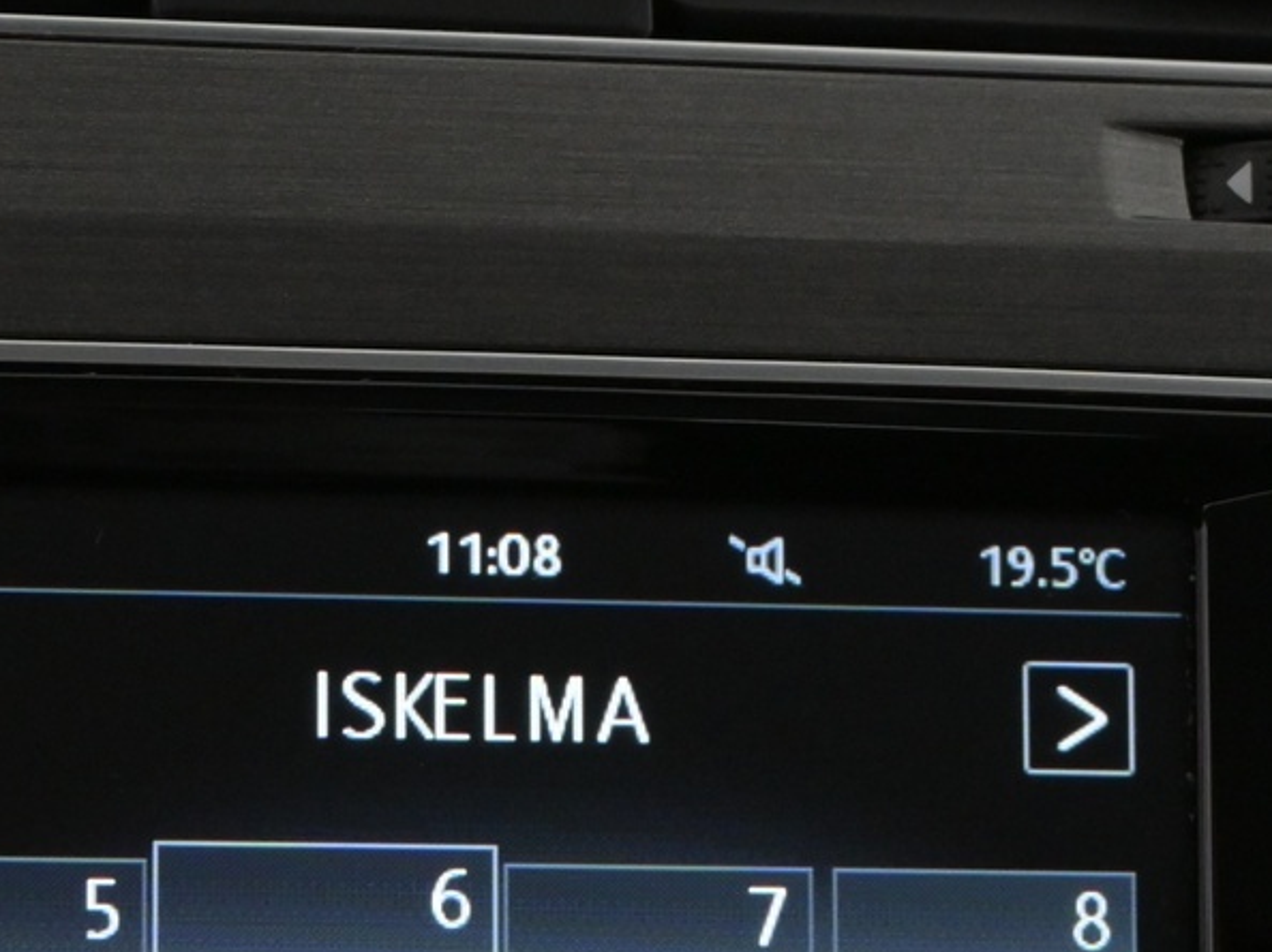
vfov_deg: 12.2
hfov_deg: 16.4
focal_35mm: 120
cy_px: 928
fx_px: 4407
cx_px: 467
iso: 2500
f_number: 4.8
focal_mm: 30.5
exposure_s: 1/80
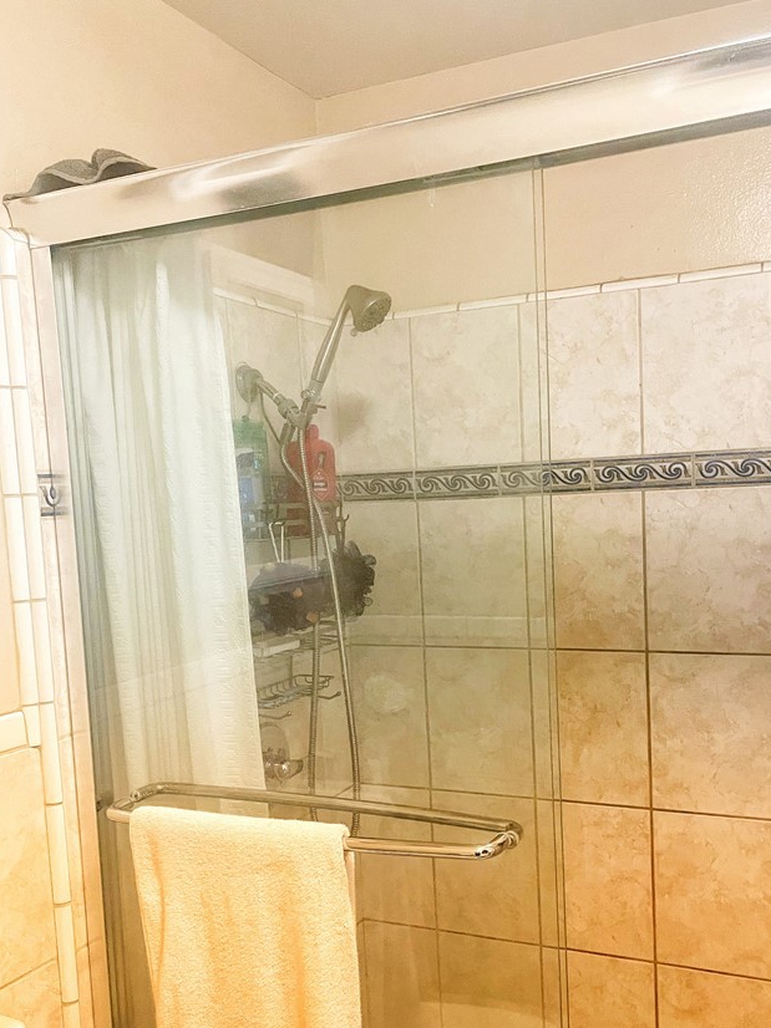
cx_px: 442
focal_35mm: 31
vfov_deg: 58.1
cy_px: 587
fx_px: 921
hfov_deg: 45.3
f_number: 1.6
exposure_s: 1/60
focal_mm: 5.1
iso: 500
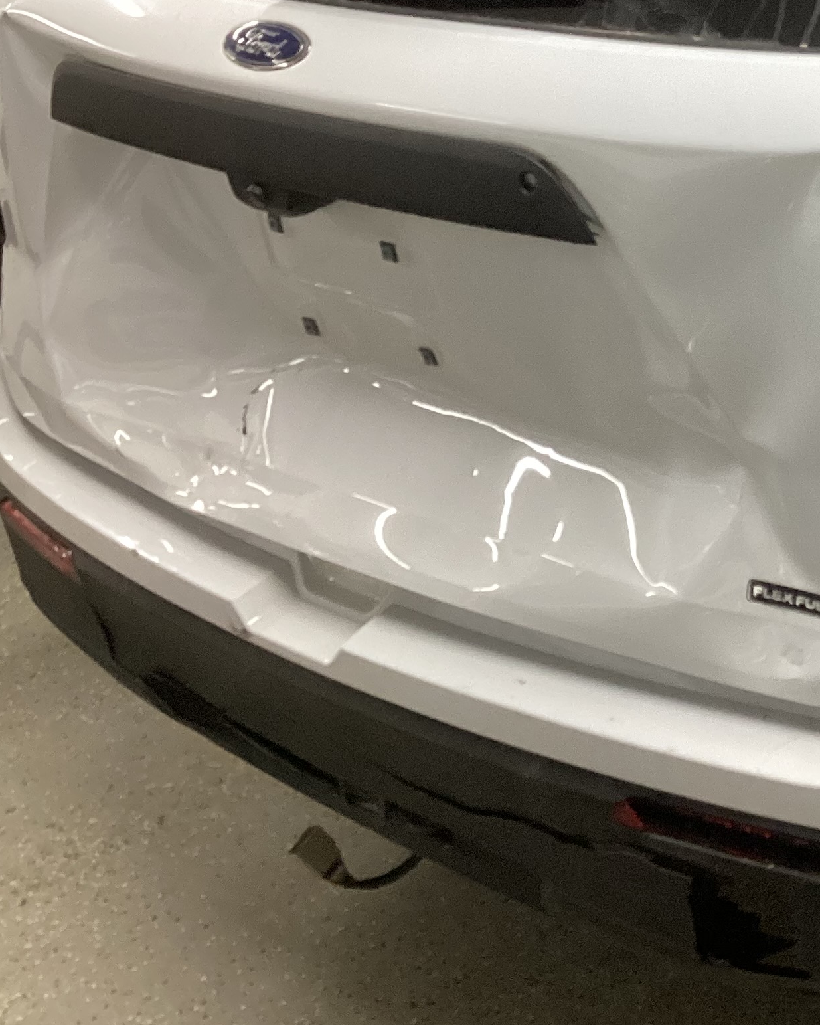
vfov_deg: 29.1
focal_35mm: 64
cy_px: 246
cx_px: 1012
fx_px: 1941
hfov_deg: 21.9
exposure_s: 1/60
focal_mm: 3.3
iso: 200
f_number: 2.4
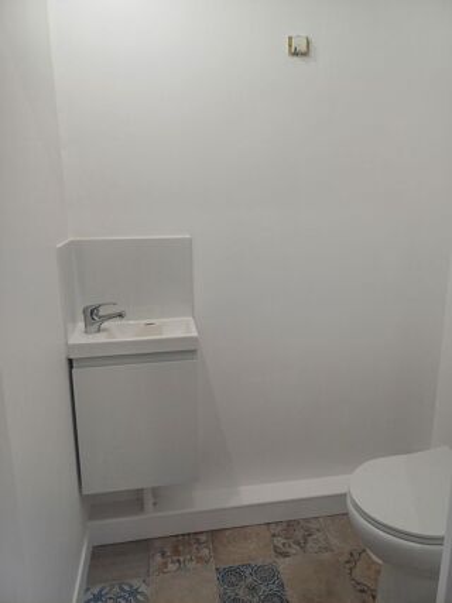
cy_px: 302
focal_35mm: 25
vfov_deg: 69.4
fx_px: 435
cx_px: 226
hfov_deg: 54.9
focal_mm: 4.65
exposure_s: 1/100
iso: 100
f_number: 1.8
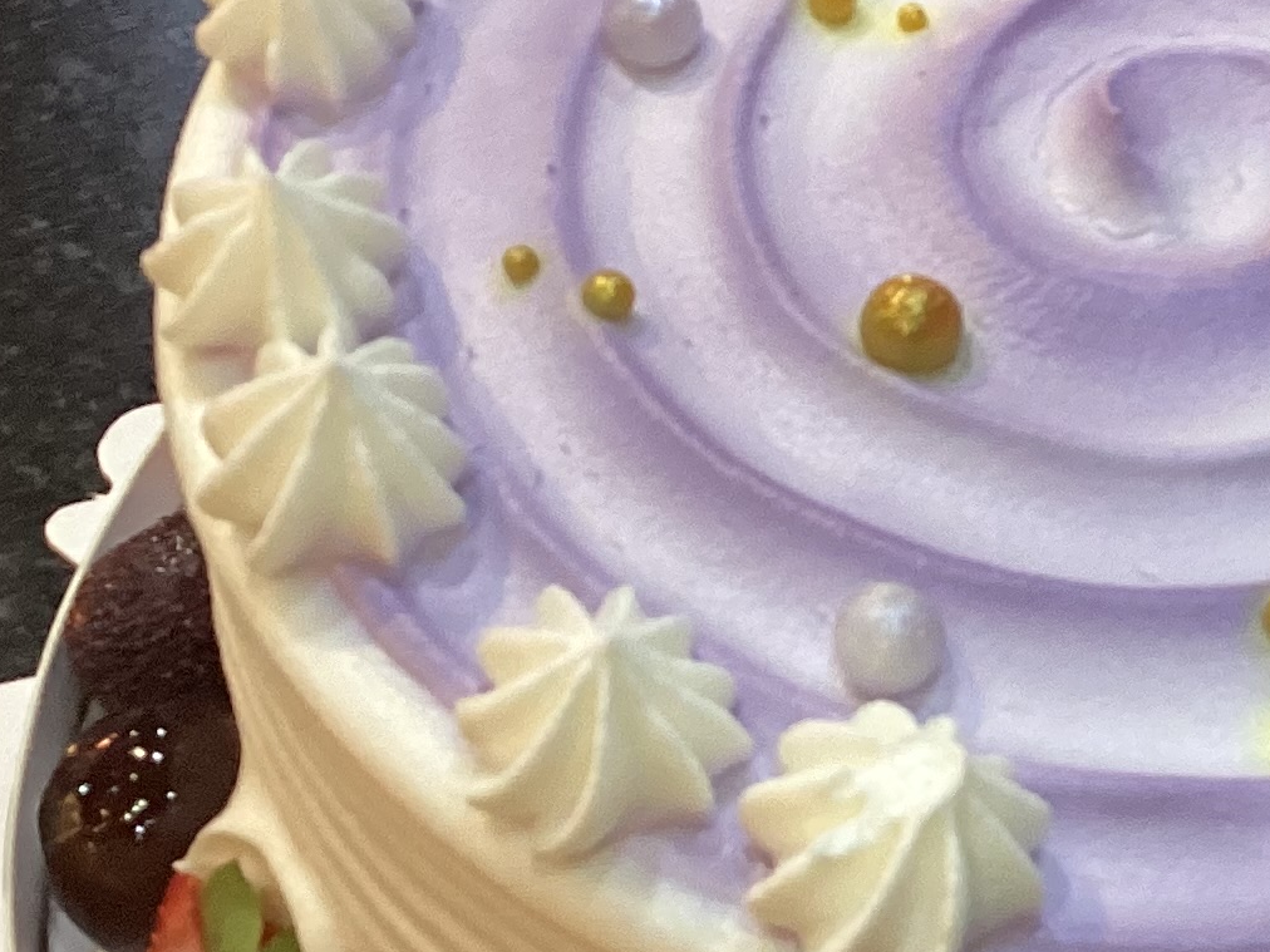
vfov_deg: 14.8
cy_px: 667
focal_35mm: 100
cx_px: 1209
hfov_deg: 19.2
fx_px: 3669
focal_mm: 3.3
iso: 200
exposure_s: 1/60
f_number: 2.4
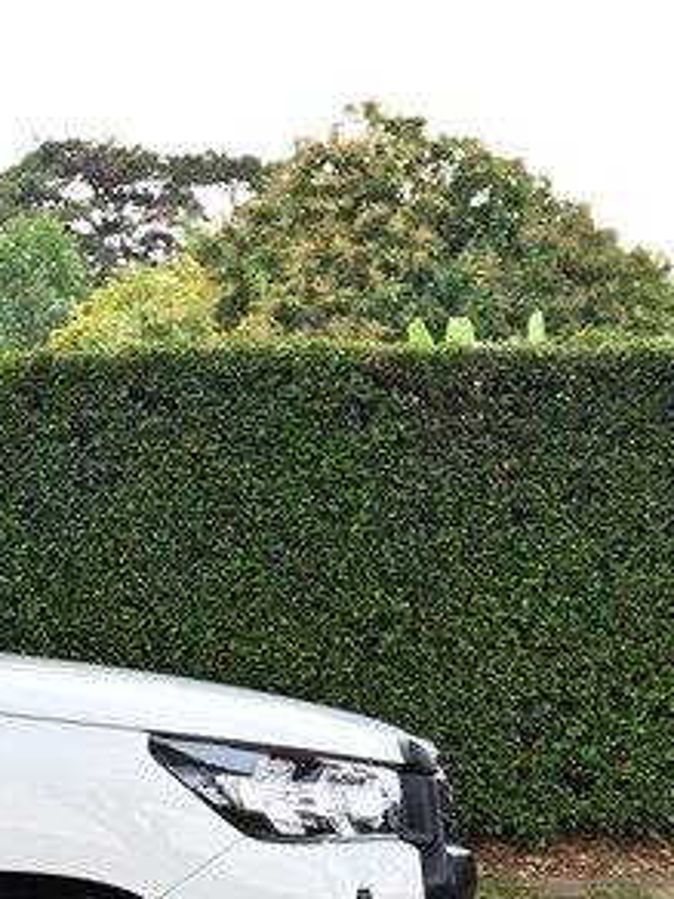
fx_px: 4803
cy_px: 482
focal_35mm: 185
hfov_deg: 7.6
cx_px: -831
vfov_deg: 10.7
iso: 200
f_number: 6.7
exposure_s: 1/45
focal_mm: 34
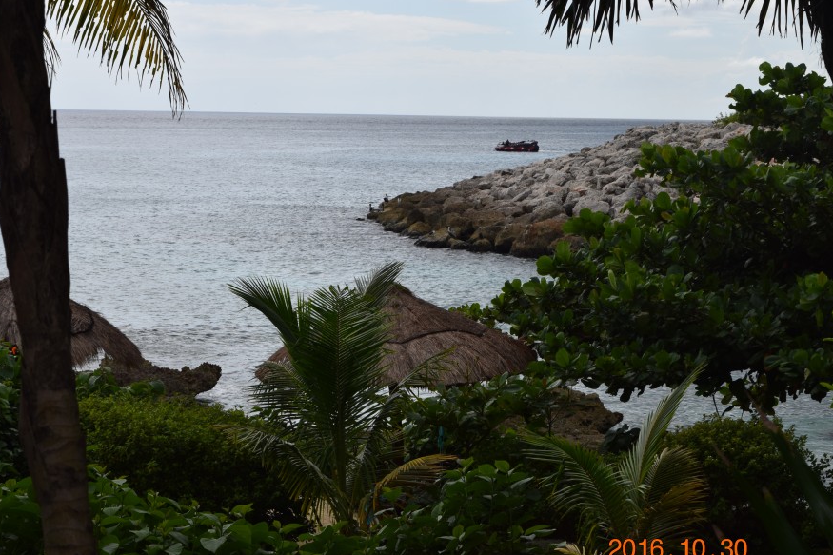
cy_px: 273
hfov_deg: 21.1
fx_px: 2234
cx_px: 352
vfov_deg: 14.2
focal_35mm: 97
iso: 100
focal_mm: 55
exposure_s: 1/200
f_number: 11
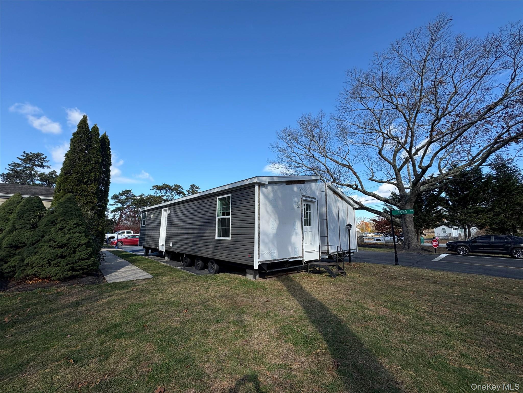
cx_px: 262
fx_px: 212
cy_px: 196
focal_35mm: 14
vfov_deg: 85.7
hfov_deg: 102.1
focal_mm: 2.22
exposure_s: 1/1178
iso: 40
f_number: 2.2
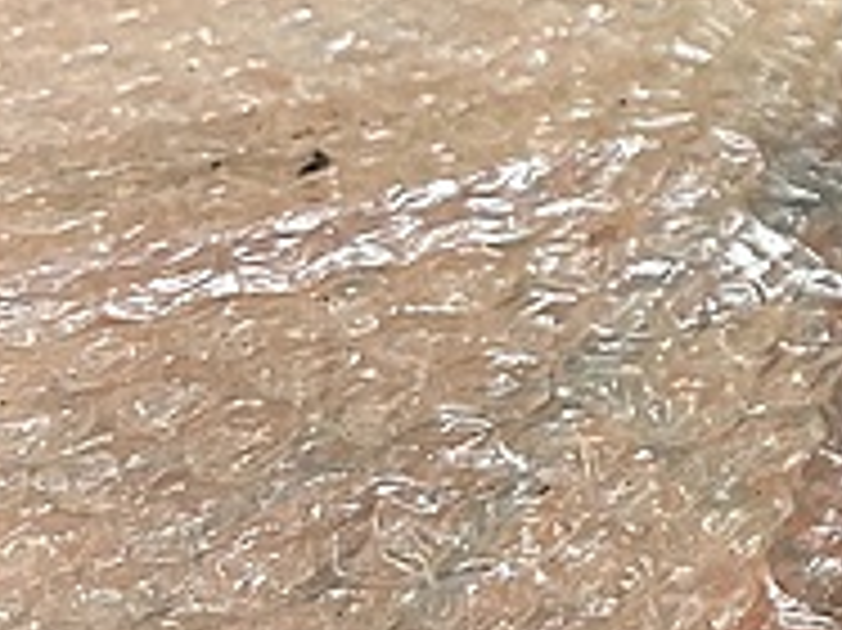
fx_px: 2163
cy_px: -189
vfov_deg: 15.8
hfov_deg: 18.7
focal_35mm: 89
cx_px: 1355
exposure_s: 1/60
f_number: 1.6
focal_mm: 5.1
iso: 250
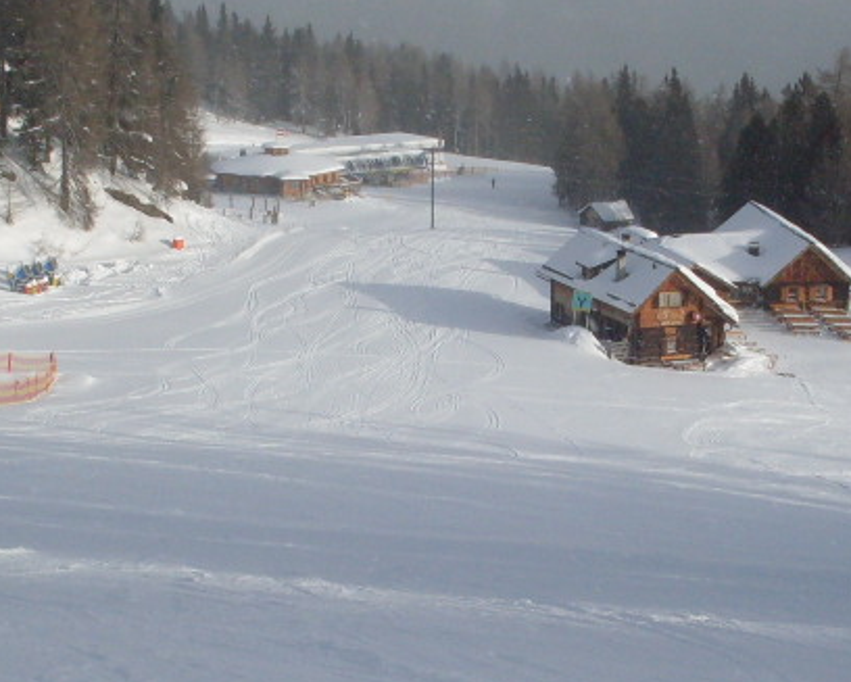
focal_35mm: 93
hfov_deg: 20.6
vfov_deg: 16.5
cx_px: 426
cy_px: 528
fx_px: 2344
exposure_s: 1/350
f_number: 8.4
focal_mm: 6.3
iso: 80
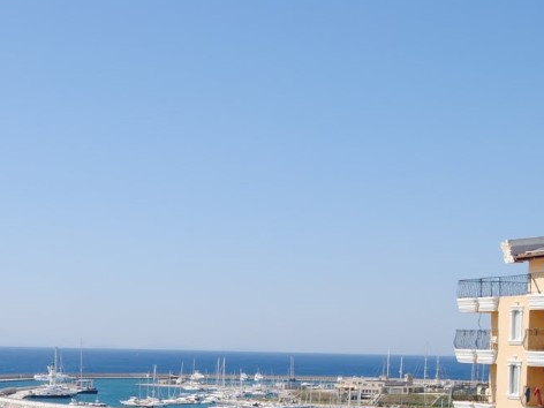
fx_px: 1320
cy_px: 438
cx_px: 161
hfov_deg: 23.1
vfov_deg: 17.1
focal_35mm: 84
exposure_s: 1/250
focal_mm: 24
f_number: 8
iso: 100
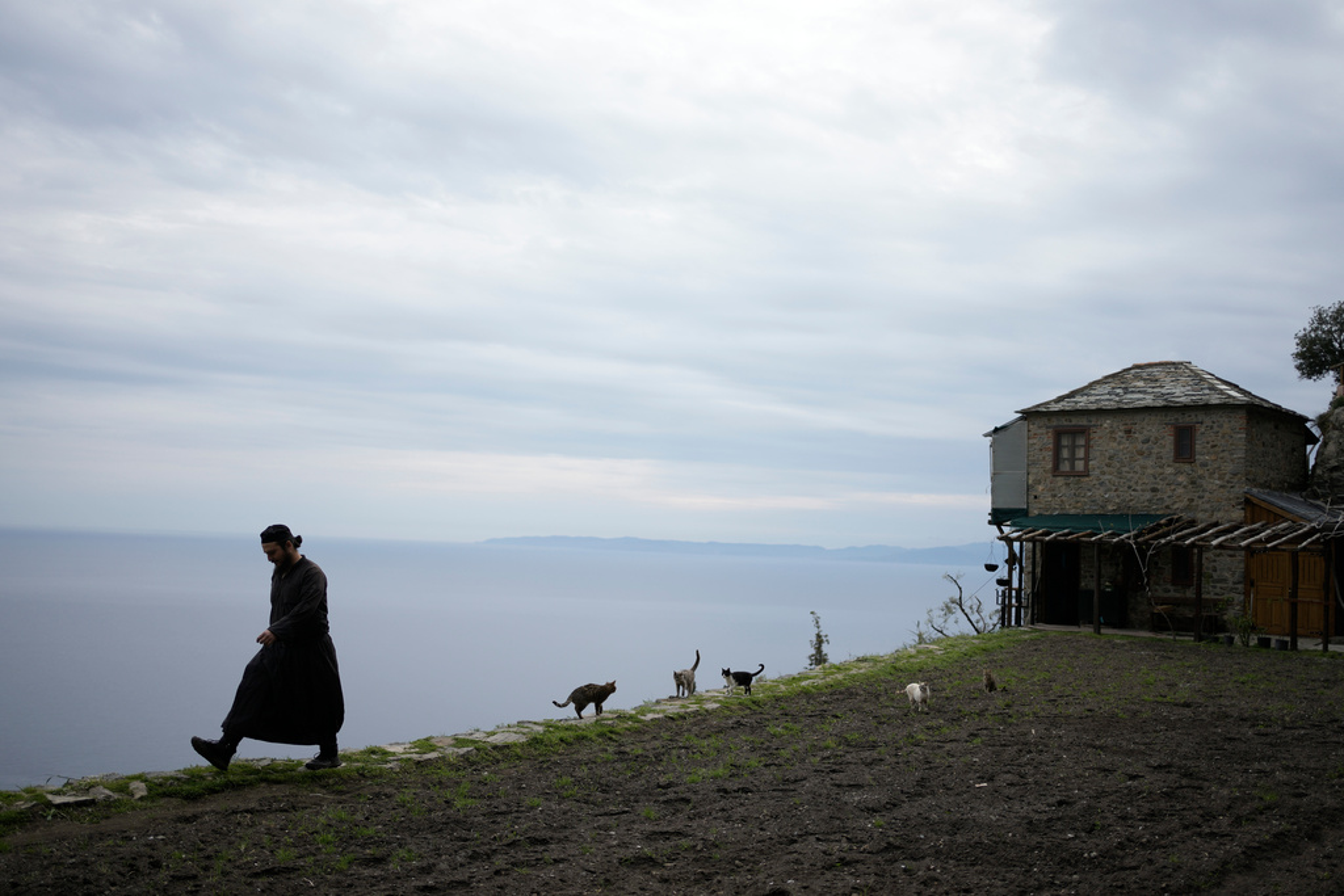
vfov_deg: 37.9
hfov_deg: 54.4
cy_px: 448
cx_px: 672
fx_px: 1307
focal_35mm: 35
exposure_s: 1/2000
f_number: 1.8
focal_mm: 35
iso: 100
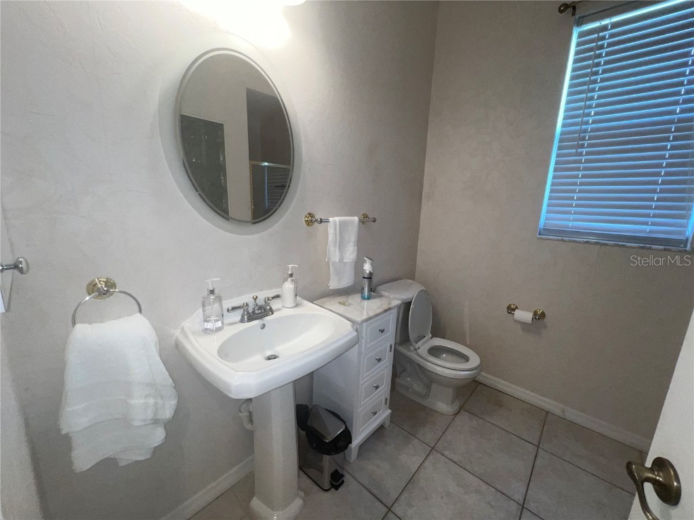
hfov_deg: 106.2
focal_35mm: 13
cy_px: 260
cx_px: 347
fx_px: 261
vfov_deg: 89.9
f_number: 1.8
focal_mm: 1.57
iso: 64
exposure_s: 1/69
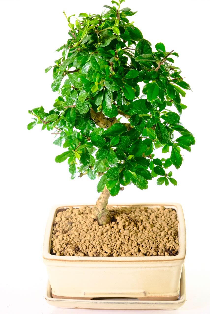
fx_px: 770
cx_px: 105
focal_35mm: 88
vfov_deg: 23.1
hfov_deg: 15.5
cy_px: 157
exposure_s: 1/30
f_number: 8
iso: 2000
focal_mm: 58.6
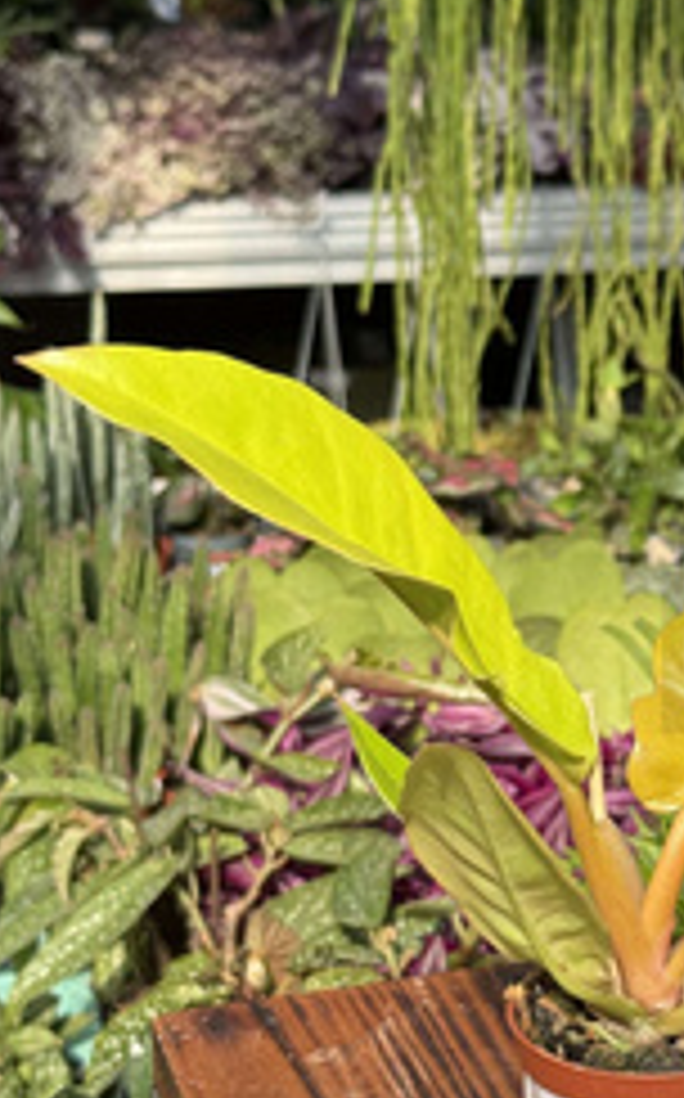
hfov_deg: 13.6
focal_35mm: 94
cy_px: 652
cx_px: 742
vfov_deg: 22.1
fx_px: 2810
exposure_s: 1/2208
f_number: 1.78
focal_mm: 6.76
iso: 64
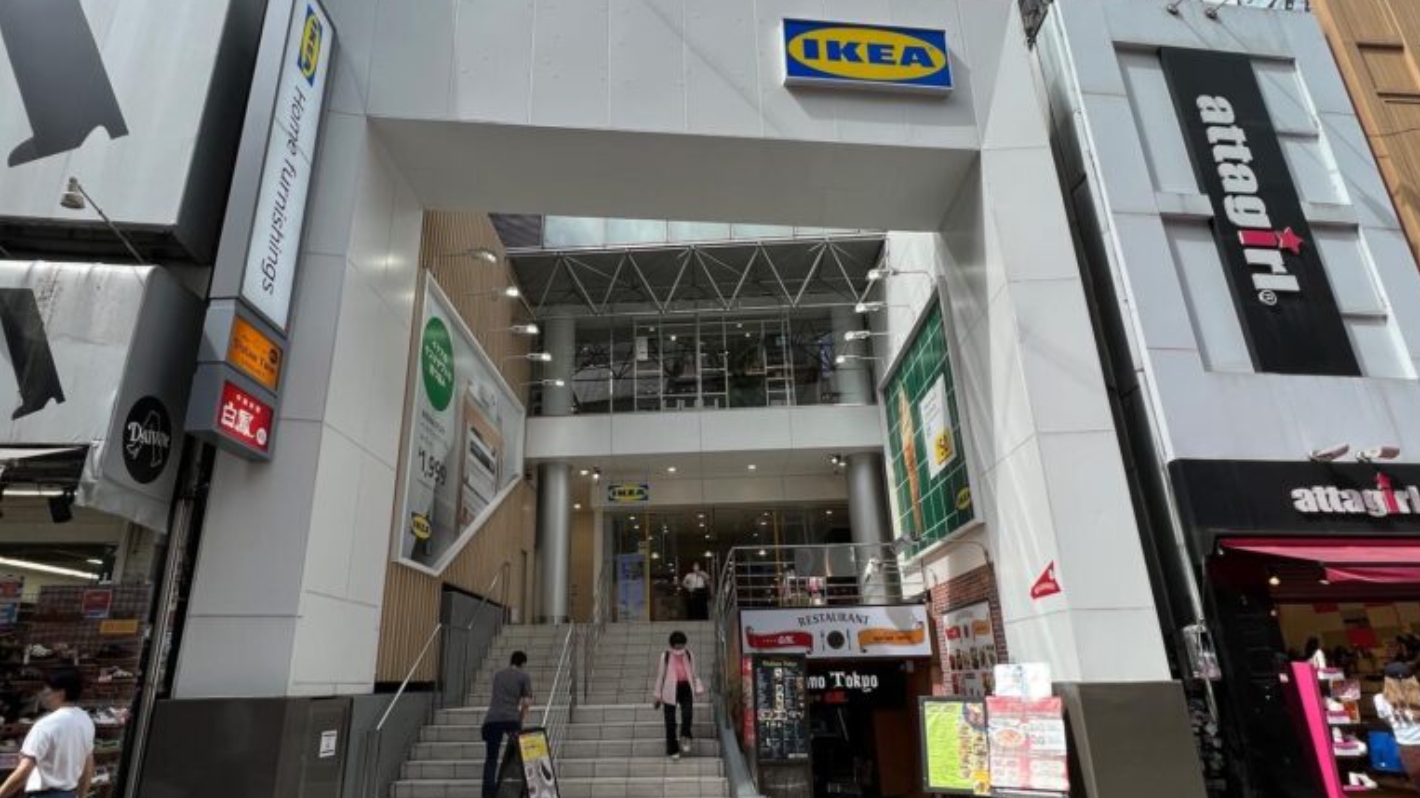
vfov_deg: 58.3
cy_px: 406
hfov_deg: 89.4
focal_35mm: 19
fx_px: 715
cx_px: 655
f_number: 1.8
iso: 32
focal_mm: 1.57
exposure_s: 1/903
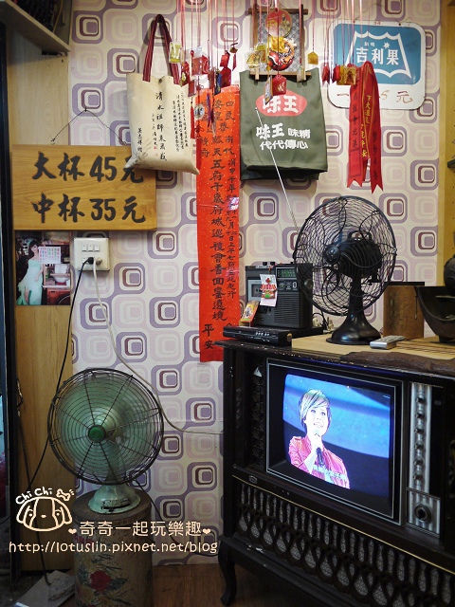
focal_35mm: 28
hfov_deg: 49.7
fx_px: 491
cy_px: 304
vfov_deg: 63.4
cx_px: 228
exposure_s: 1/60
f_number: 2.5
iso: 250
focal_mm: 14
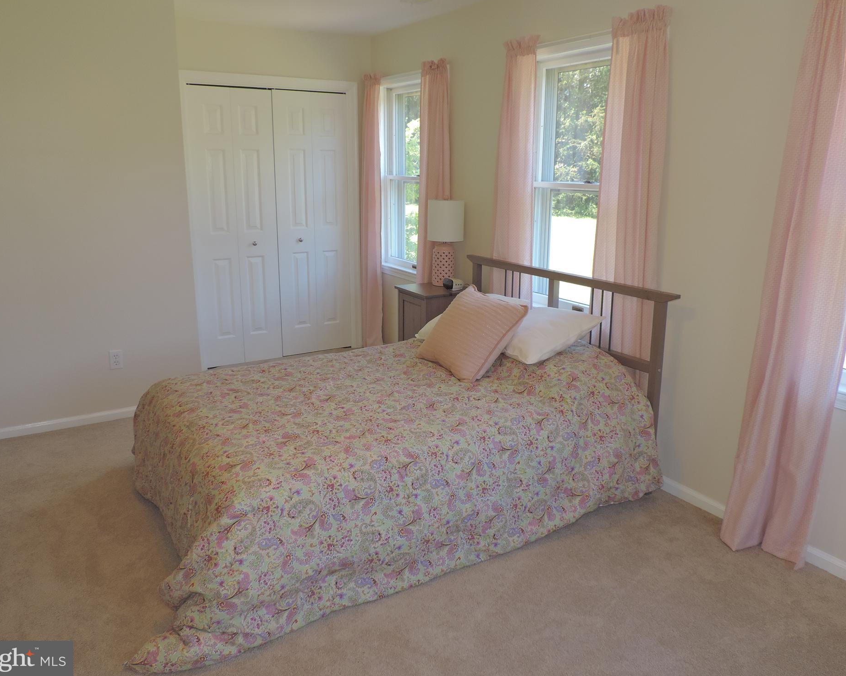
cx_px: 428
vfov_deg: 54.9
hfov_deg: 66.0
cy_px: 327
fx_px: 651
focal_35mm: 26
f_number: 3
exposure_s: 1/50
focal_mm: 4.3
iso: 80
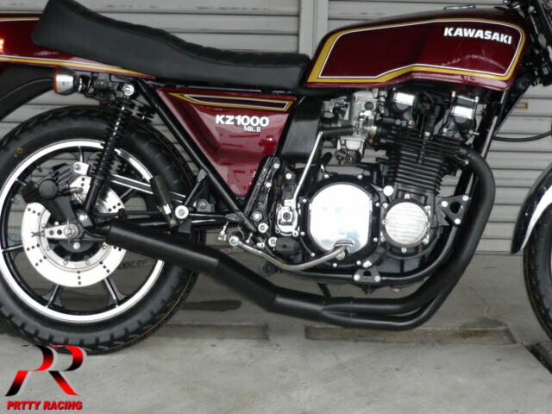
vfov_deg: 21.0
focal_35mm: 70
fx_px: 1116
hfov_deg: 27.8
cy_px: 207
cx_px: 276
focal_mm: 7.2
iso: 100
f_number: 3
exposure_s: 1/30
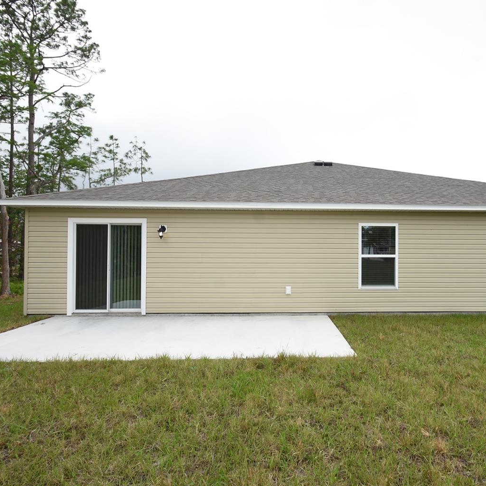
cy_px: 249
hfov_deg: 73.7
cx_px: 300
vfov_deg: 74.8
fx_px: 318
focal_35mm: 20
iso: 100
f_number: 6.3
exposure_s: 1/160
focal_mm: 10
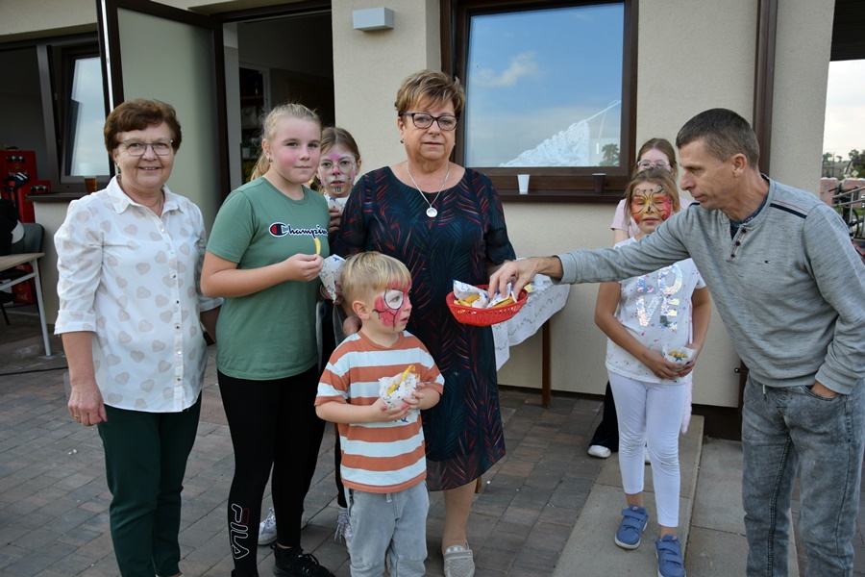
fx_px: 649
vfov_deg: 47.9
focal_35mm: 27
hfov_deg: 67.4
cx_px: 432
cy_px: 288
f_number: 4.5
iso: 100
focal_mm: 18
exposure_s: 1/160
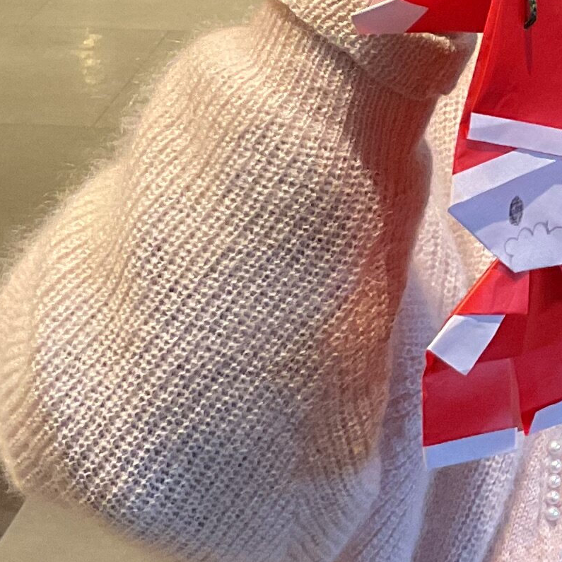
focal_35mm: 130
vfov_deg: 13.4
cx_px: 812
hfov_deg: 12.8
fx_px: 2388
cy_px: 247
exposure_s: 1/60
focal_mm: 3
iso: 100
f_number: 1.8
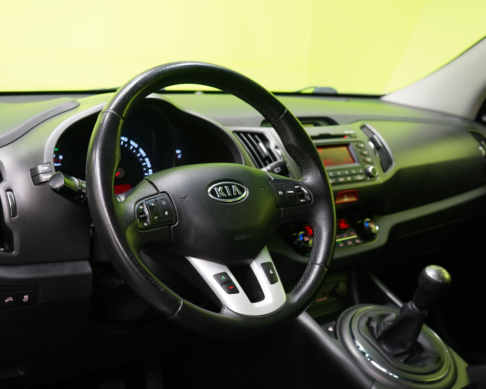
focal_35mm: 39
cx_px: 222
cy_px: 196
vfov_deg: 38.2
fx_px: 561
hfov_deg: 46.8
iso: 1250
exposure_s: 1/20
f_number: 5.6
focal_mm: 34
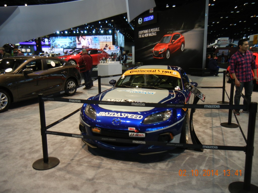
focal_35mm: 30
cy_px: 96
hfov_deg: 60.0
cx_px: 129
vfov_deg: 46.8
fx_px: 224
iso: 246
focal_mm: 5.4
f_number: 3.5
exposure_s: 1/59.1
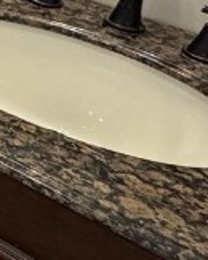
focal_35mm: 86
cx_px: -482
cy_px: -104
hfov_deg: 10.1
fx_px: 663
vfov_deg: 19.9
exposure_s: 1/120
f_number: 2.2
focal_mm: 2.22
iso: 250
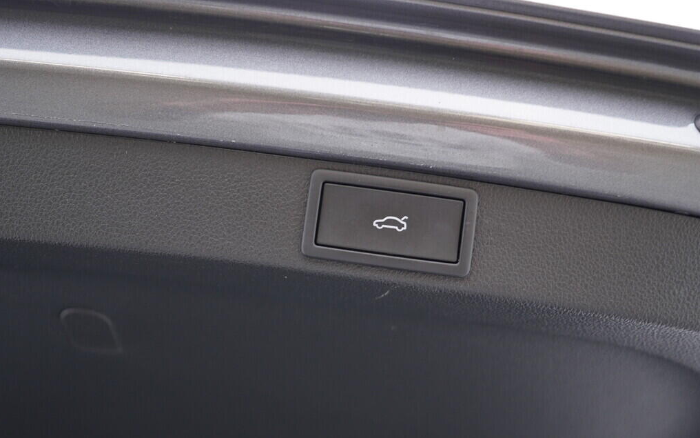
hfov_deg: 52.7
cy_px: 224
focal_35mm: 37
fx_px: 706
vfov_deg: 34.4
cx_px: 349
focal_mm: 24
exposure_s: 1/40
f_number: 2.8
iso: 250
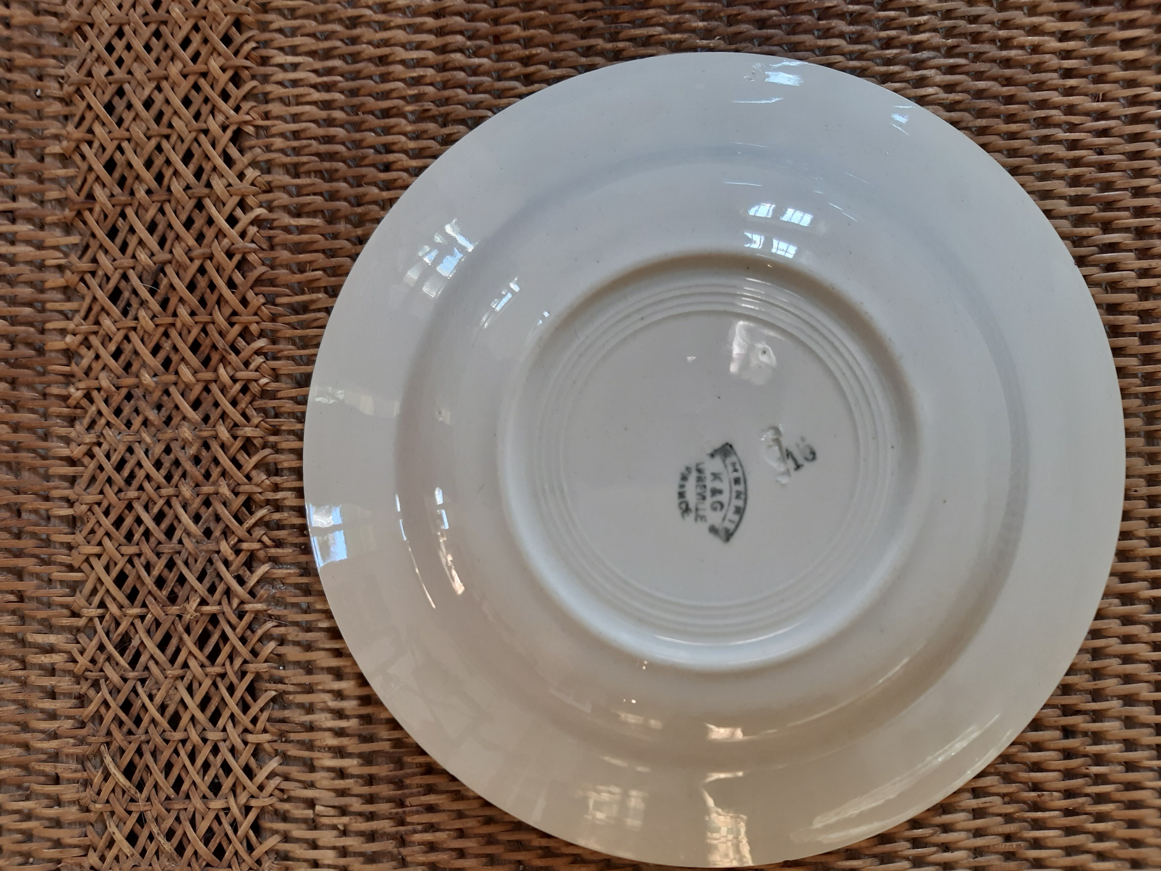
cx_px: 580
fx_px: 872
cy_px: 436
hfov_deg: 67.3
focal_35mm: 26
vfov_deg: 53.1
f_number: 1.7
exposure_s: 1/60
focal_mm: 3.92
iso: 80
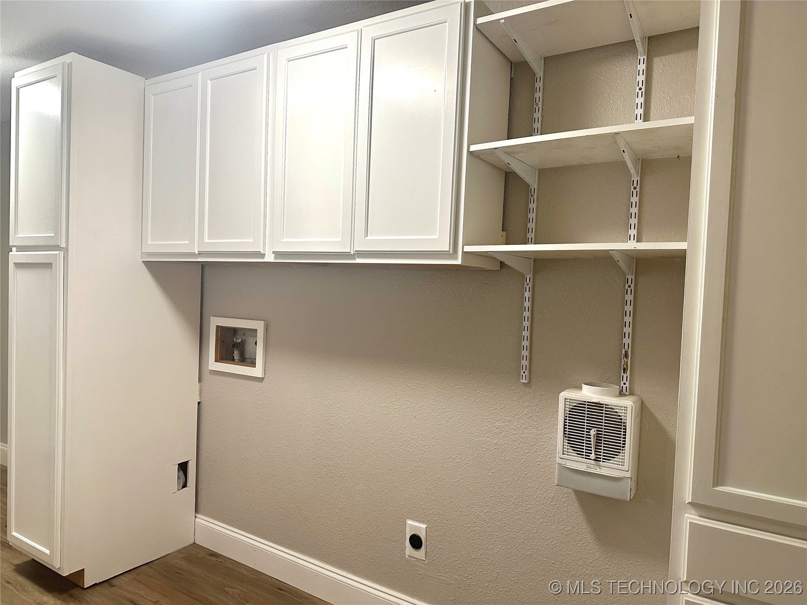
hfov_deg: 71.6
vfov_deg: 56.8
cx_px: 404
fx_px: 560
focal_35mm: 24
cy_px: 302
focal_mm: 6.86
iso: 200
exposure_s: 1/120
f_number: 1.78
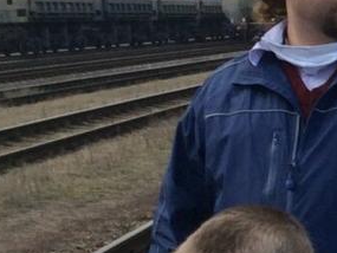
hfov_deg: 12.0
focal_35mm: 150
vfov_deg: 9.9
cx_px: 628
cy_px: 159
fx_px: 1461
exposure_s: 1/743
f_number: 2.4
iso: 32
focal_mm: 3.3
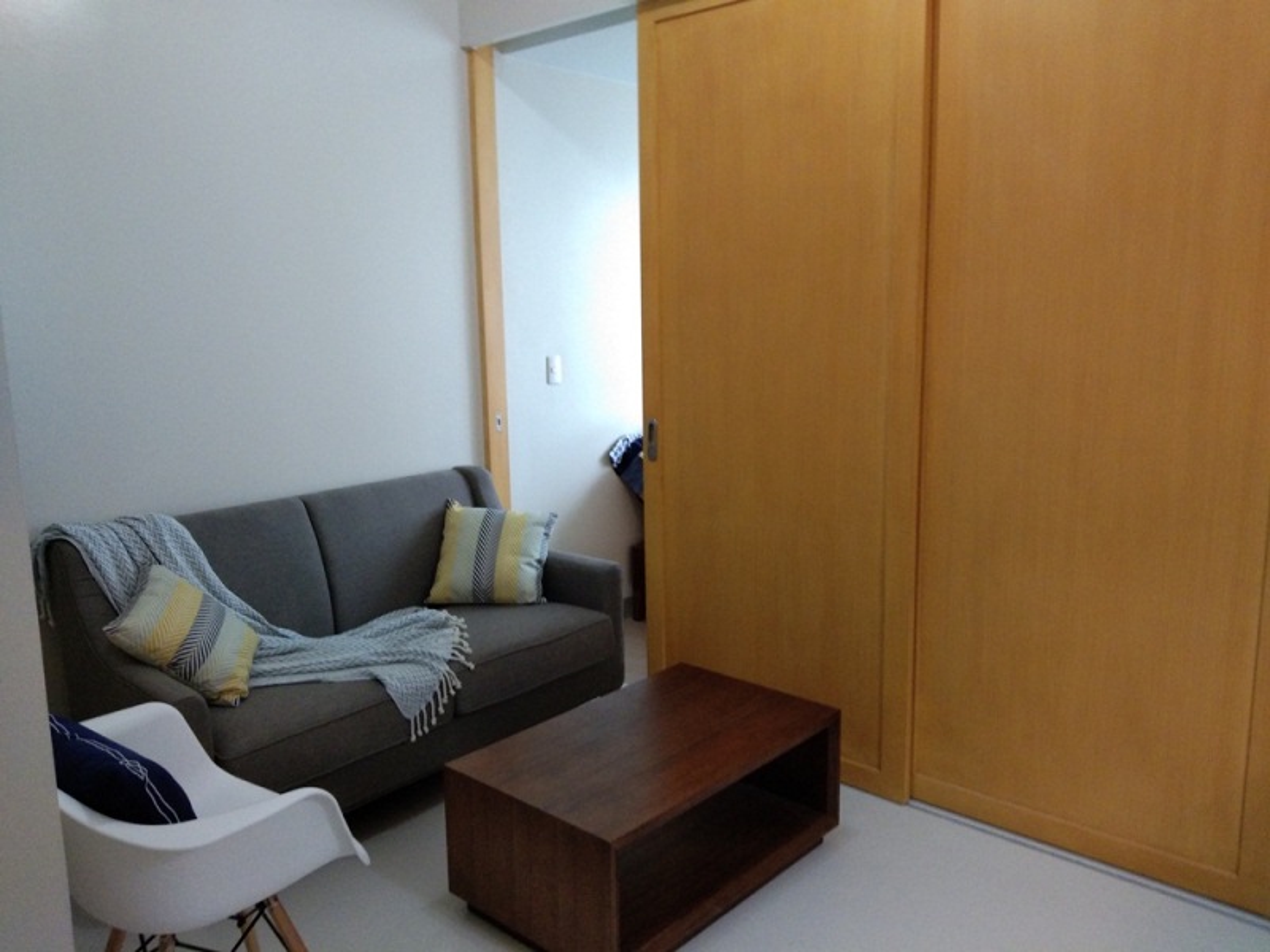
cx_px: 635
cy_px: 476
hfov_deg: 58.4
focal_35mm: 31
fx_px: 1137
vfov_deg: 45.4
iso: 320
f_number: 2.2
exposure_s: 1/25
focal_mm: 3.69
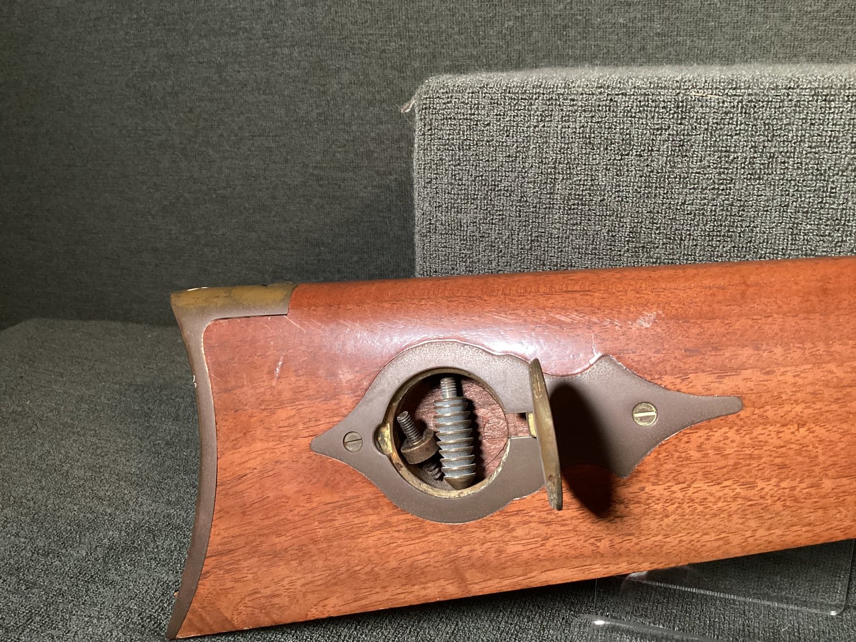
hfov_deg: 58.3
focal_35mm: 31
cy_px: 321
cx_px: 428
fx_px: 767
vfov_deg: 45.4
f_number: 2.4
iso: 250
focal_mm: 3.3
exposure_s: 1/60
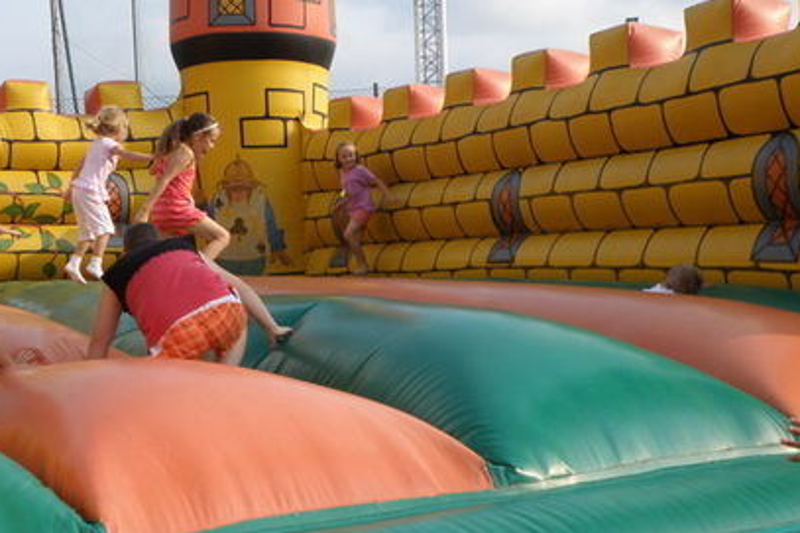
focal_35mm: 55
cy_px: 259
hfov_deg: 36.1
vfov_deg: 24.6
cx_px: 324
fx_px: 1222
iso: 64
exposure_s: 1/500
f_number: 3.3
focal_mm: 7.68
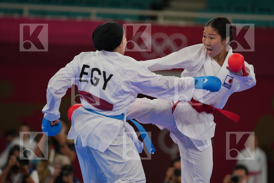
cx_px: 137
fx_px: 2131
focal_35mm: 280
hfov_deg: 7.4
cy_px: 92
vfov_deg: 4.9
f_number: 2.8
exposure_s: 1/1000
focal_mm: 187
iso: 400
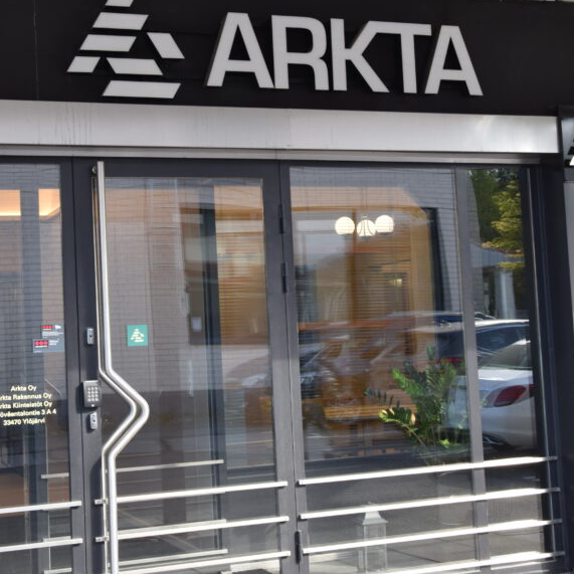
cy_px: 251
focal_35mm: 64
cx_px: 281
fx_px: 1201
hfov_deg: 26.9
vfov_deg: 26.9
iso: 400
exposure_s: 1/160
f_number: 6.3
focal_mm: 28
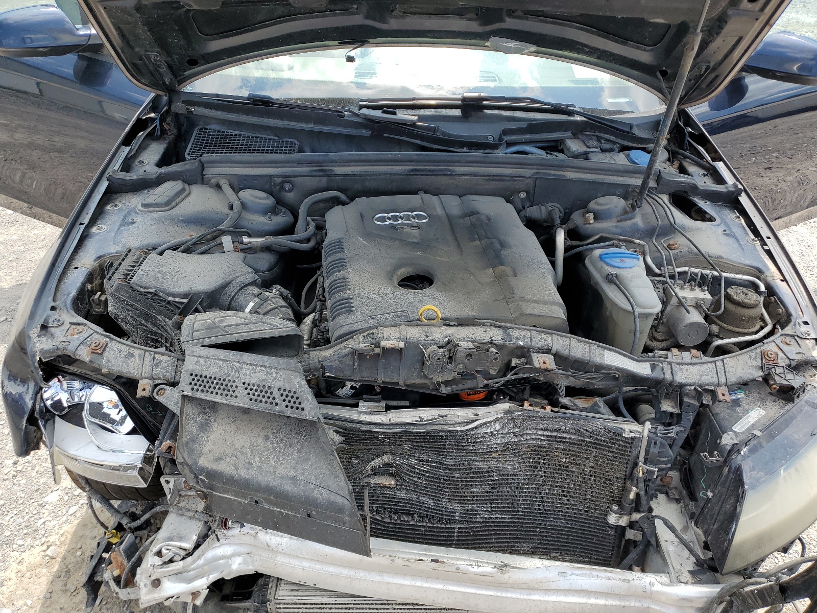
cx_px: 408
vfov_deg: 53.1
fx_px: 614
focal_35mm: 26
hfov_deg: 67.3
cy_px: 306
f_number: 1.5
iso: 50
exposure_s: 1/909
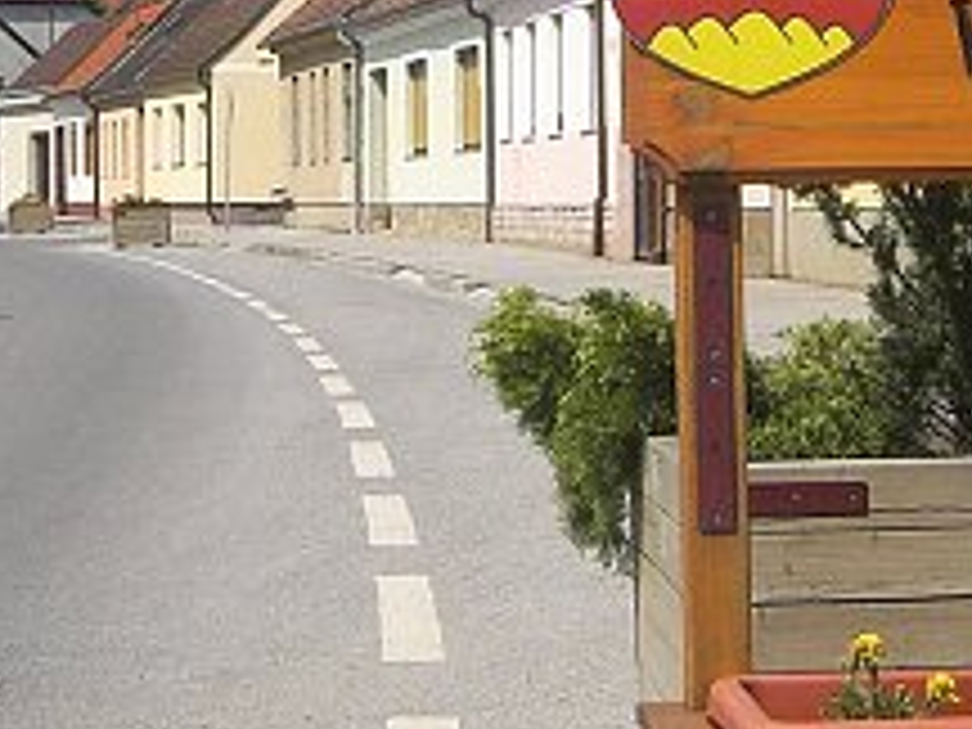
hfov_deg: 14.0
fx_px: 3959
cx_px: 482
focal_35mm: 141
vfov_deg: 10.4
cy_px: -58
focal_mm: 6.3
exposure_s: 1/800
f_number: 4.4
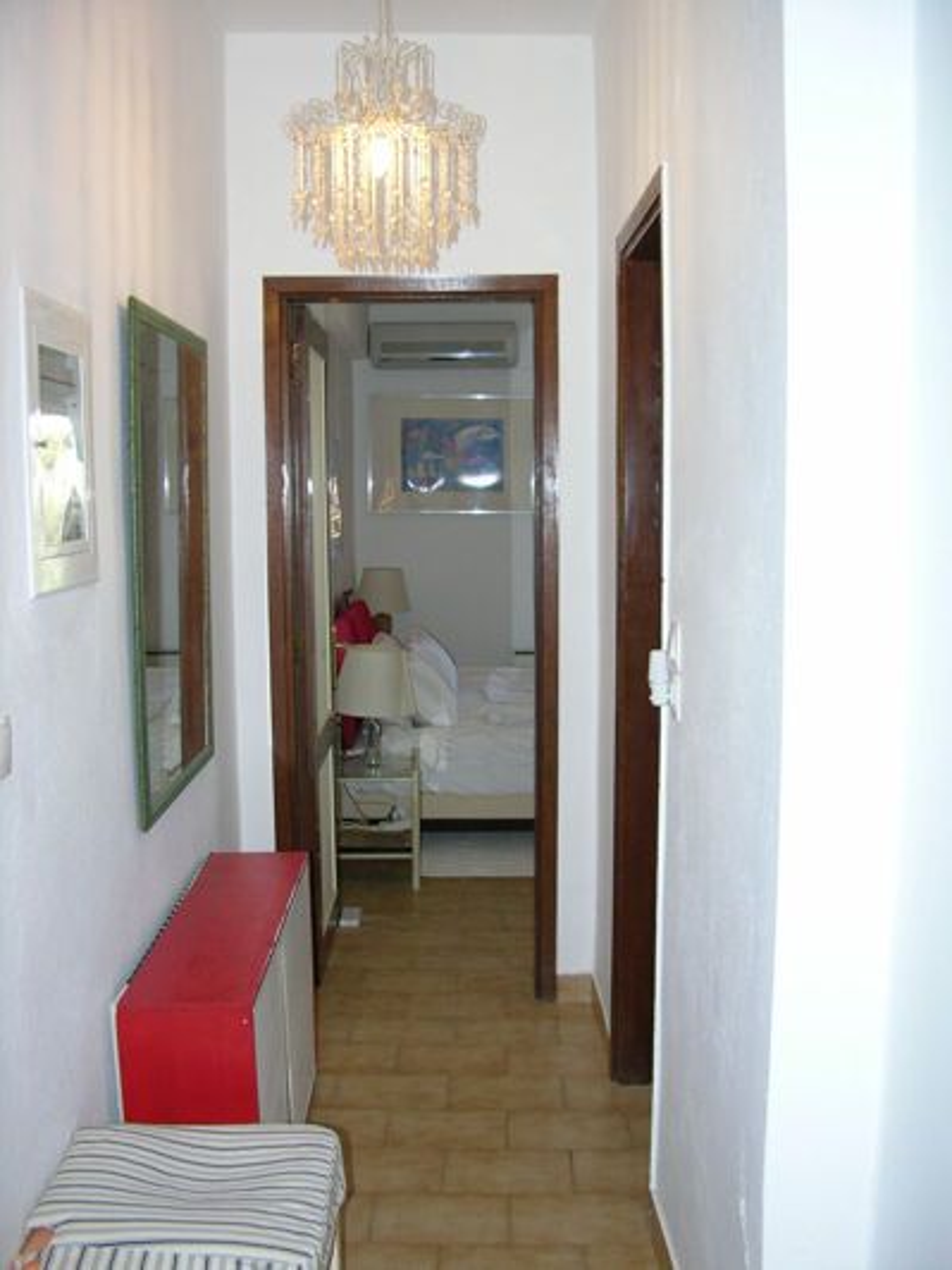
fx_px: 1283
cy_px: 635
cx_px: 476
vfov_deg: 52.6
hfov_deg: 40.7
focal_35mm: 35
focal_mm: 8.9
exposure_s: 1/60.1
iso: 200
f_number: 2.8
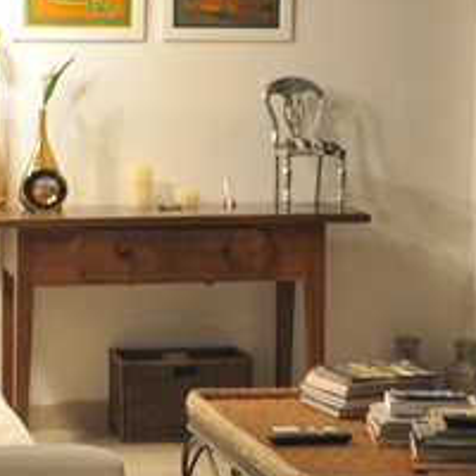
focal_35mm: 123
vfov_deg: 14.2
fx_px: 1914
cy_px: 292
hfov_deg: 14.1
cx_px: 54
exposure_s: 1/13
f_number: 3.8
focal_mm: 20
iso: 400
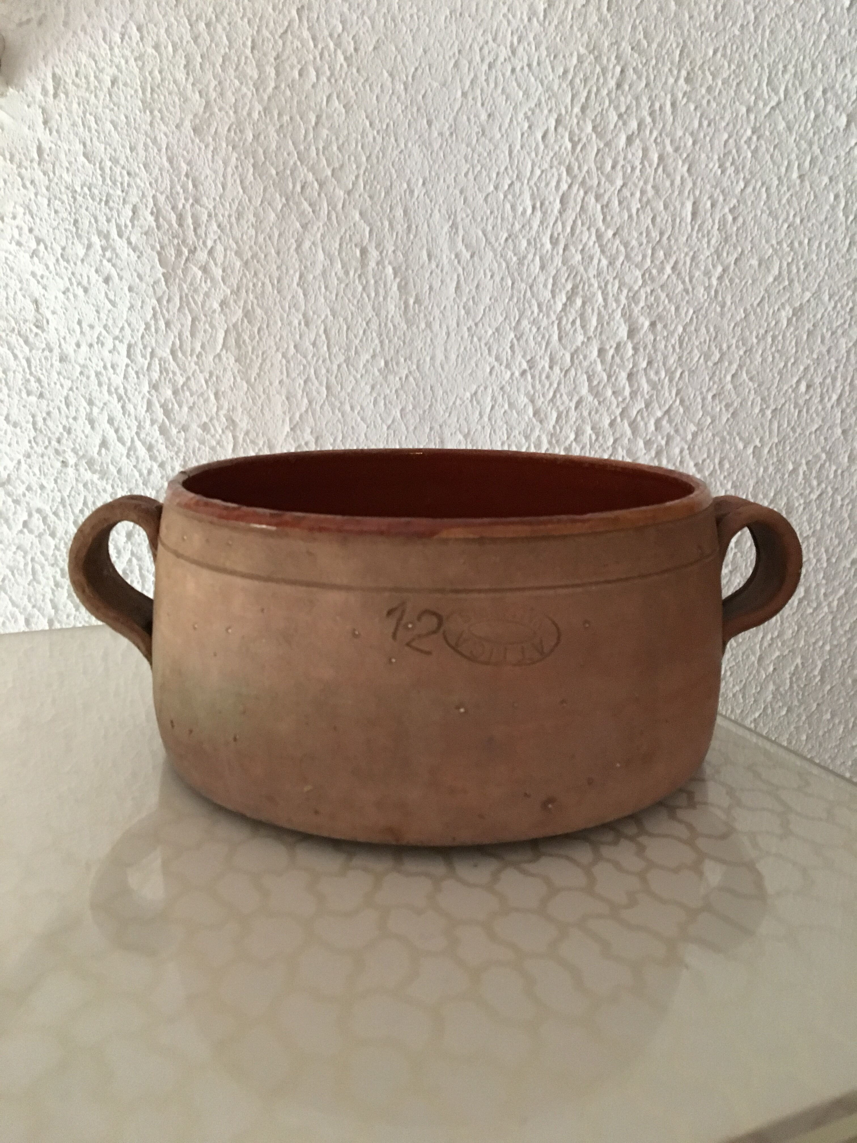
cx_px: 428
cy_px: 572
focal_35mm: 29
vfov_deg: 61.7
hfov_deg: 48.2
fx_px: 957
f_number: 2.2
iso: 250
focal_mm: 4.15
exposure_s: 1/17
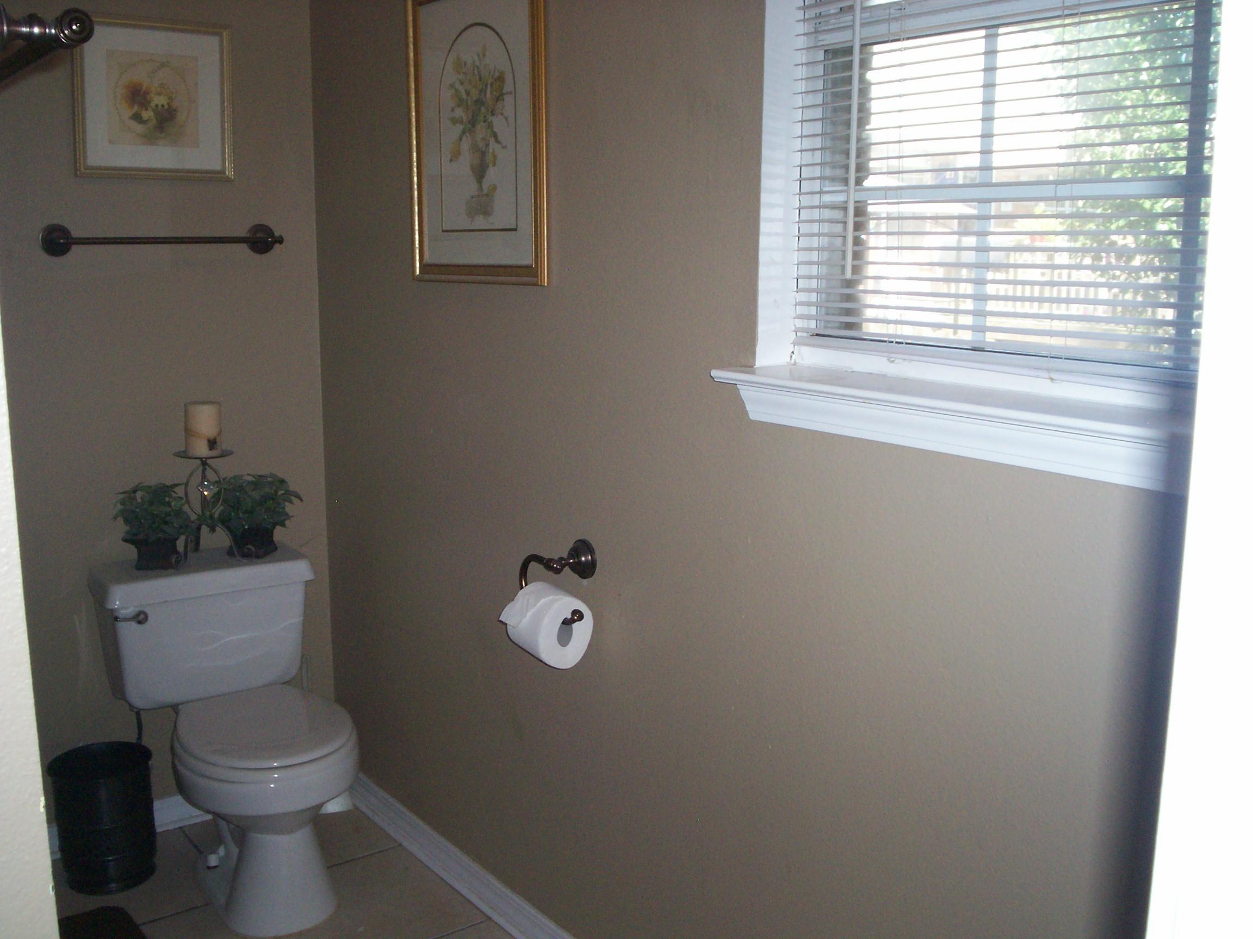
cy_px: 470
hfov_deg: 51.4
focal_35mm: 36
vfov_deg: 39.7
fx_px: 1303
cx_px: 626
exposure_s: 1/64
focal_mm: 5.9
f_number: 4.5
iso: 140
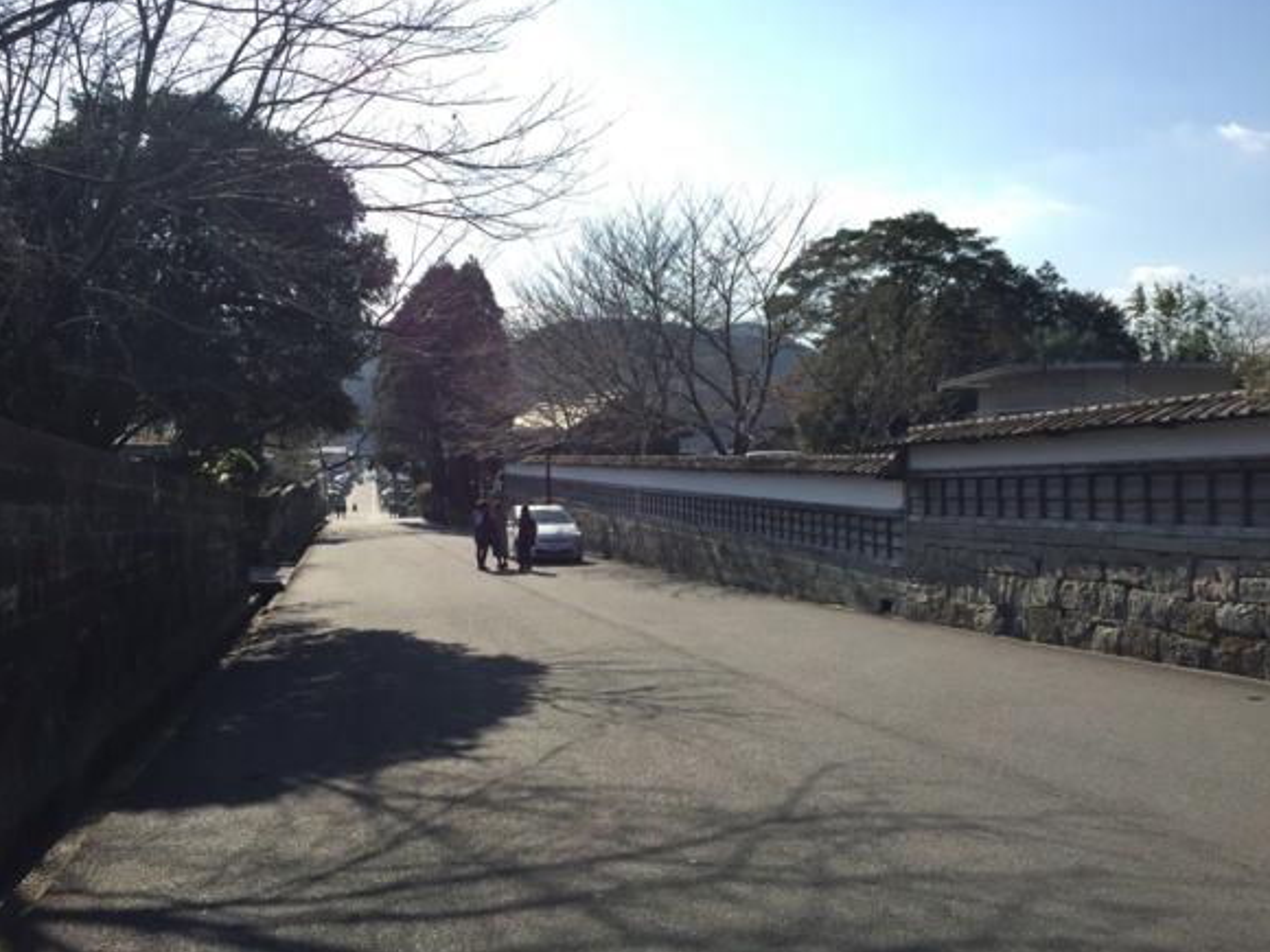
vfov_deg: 46.8
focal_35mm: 30
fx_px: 1101
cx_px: 617
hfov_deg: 60.0
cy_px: 464
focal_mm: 4.15
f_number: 2.2
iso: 32
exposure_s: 1/1883
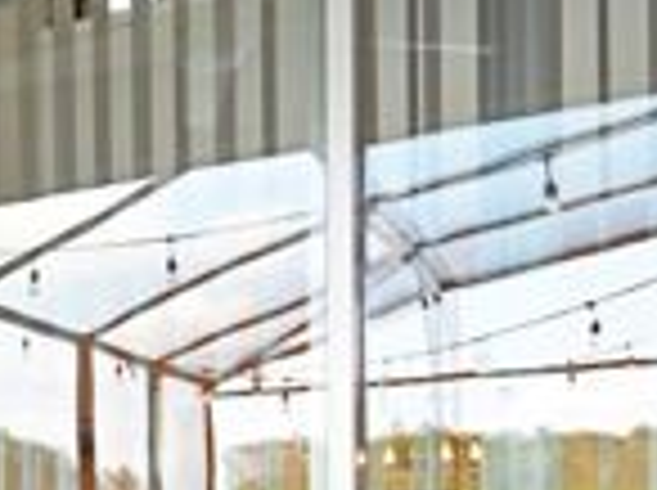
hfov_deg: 24.7
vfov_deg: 21.3
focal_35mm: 65
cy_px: 546
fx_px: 1232
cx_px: -263
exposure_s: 1/250
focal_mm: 14
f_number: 2.8
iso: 400
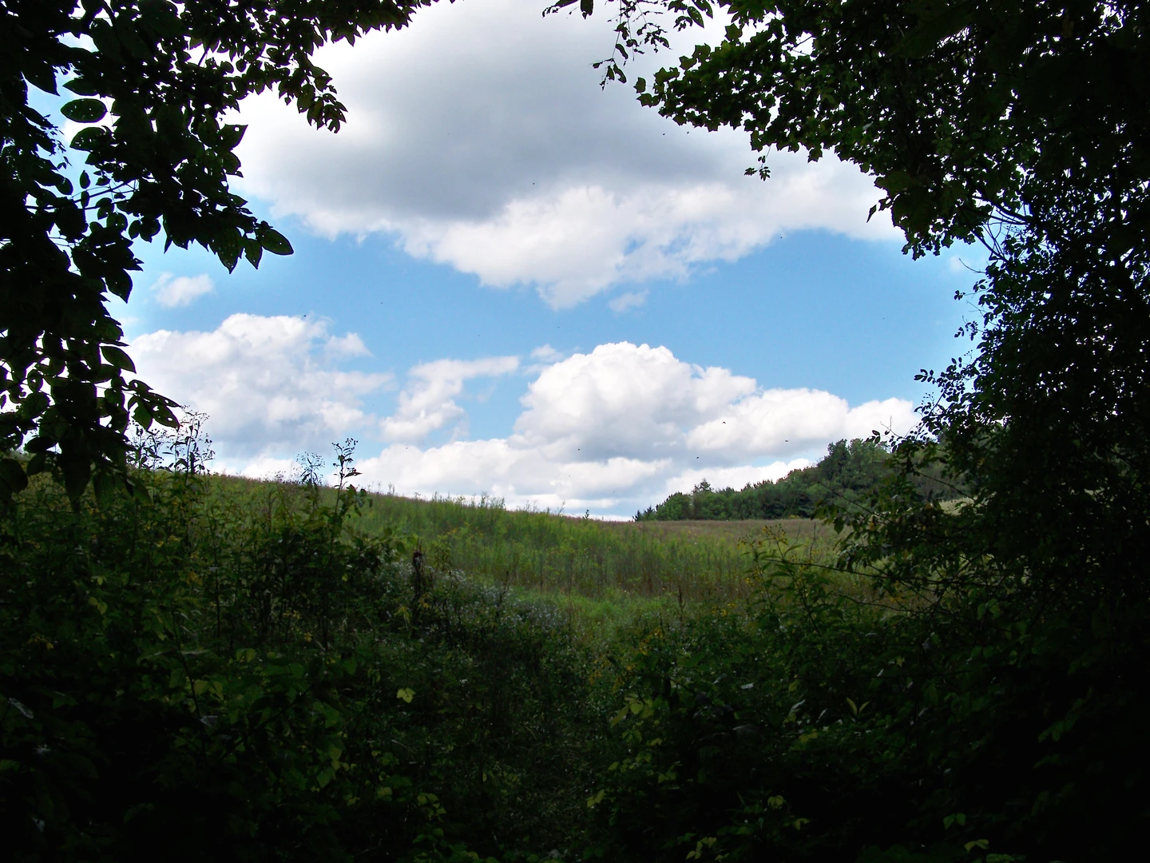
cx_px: 575
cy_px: 432
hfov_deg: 55.4
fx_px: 1096
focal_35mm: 33
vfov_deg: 42.9
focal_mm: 5.85
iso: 160
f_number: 4
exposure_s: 1/1000
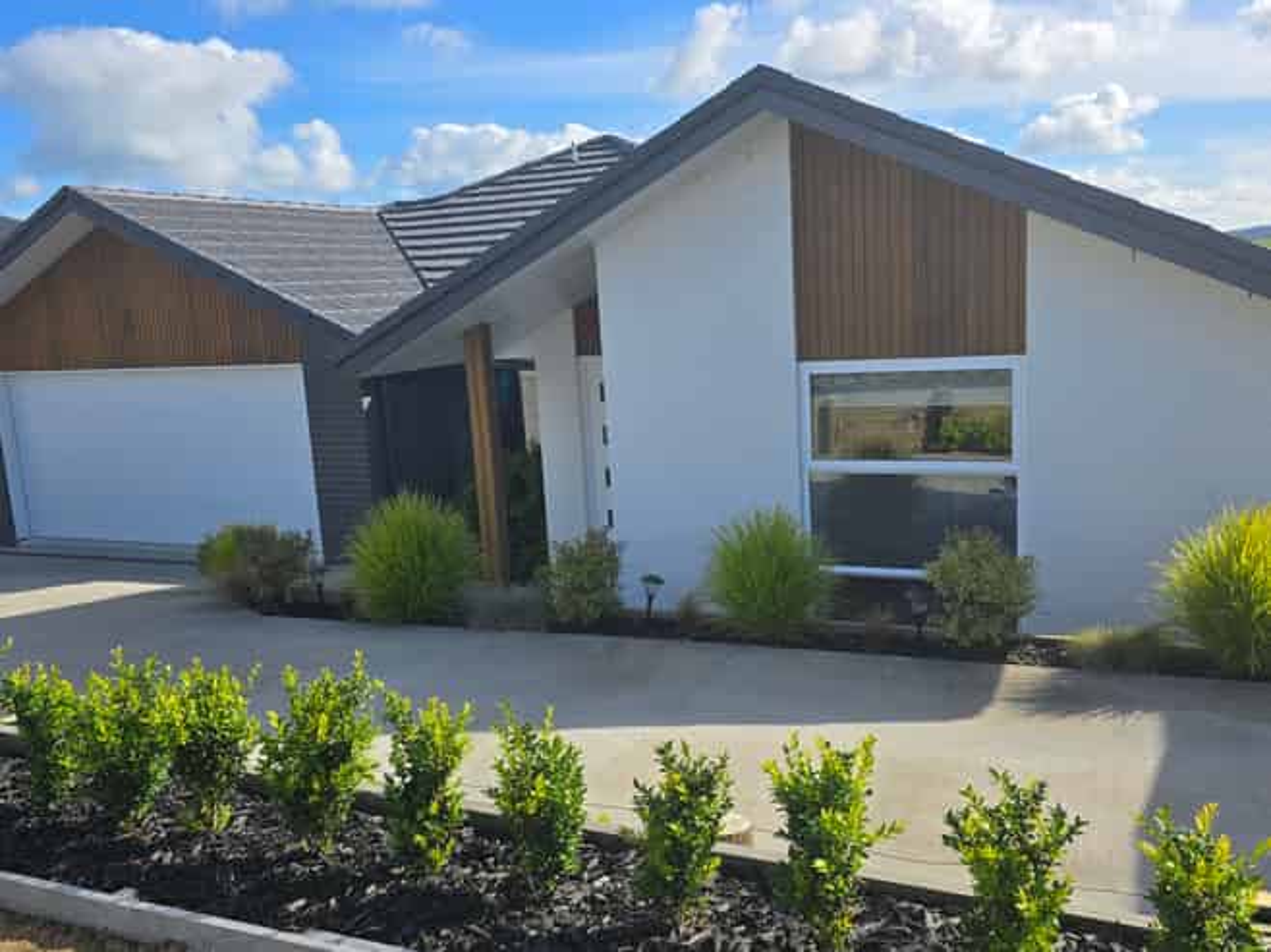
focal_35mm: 23
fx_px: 844
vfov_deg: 58.8
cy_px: 476
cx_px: 636
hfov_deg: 73.9
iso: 12
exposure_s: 1/686
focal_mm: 6.3
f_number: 1.7
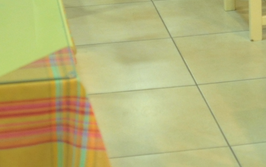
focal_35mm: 130
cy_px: -186
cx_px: 140
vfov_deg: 9.3
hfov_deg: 16.1
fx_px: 942
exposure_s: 1/50
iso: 2000
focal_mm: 24
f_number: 3.2
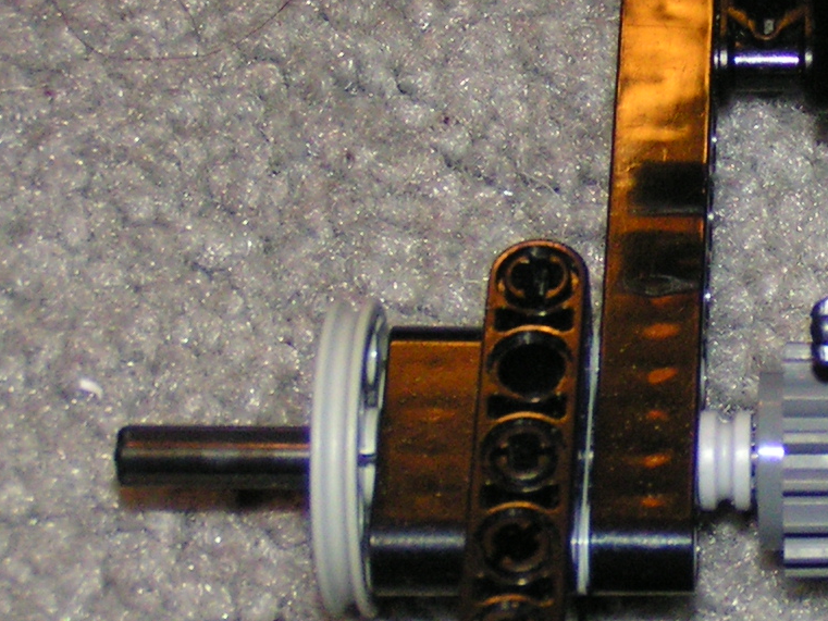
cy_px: 324
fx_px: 4187
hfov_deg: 11.0
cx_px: 1049
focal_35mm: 175
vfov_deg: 8.5
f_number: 3.2
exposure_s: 1/80
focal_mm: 10
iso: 200
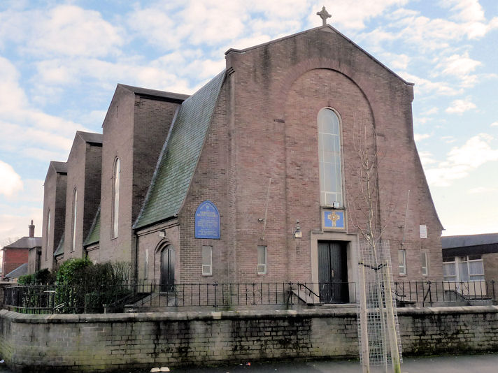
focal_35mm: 39
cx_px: 249
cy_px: 186
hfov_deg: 47.9
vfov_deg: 36.8
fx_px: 561
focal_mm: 4.8
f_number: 5
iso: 160
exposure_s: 1/200
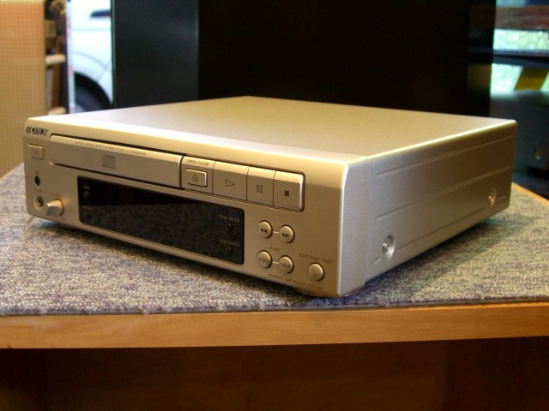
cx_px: 274
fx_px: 730
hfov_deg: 41.2
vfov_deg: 31.5
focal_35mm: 46
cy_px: 206
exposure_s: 1/15
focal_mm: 9.6
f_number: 3.1
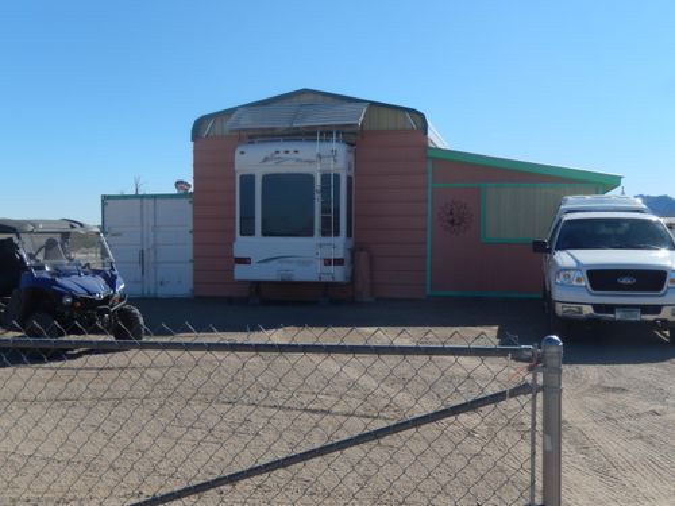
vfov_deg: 35.1
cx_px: 338
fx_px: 799
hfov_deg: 45.8
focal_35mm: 41
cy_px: 253
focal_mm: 7.3
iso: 125
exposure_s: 1/1250
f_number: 4.2
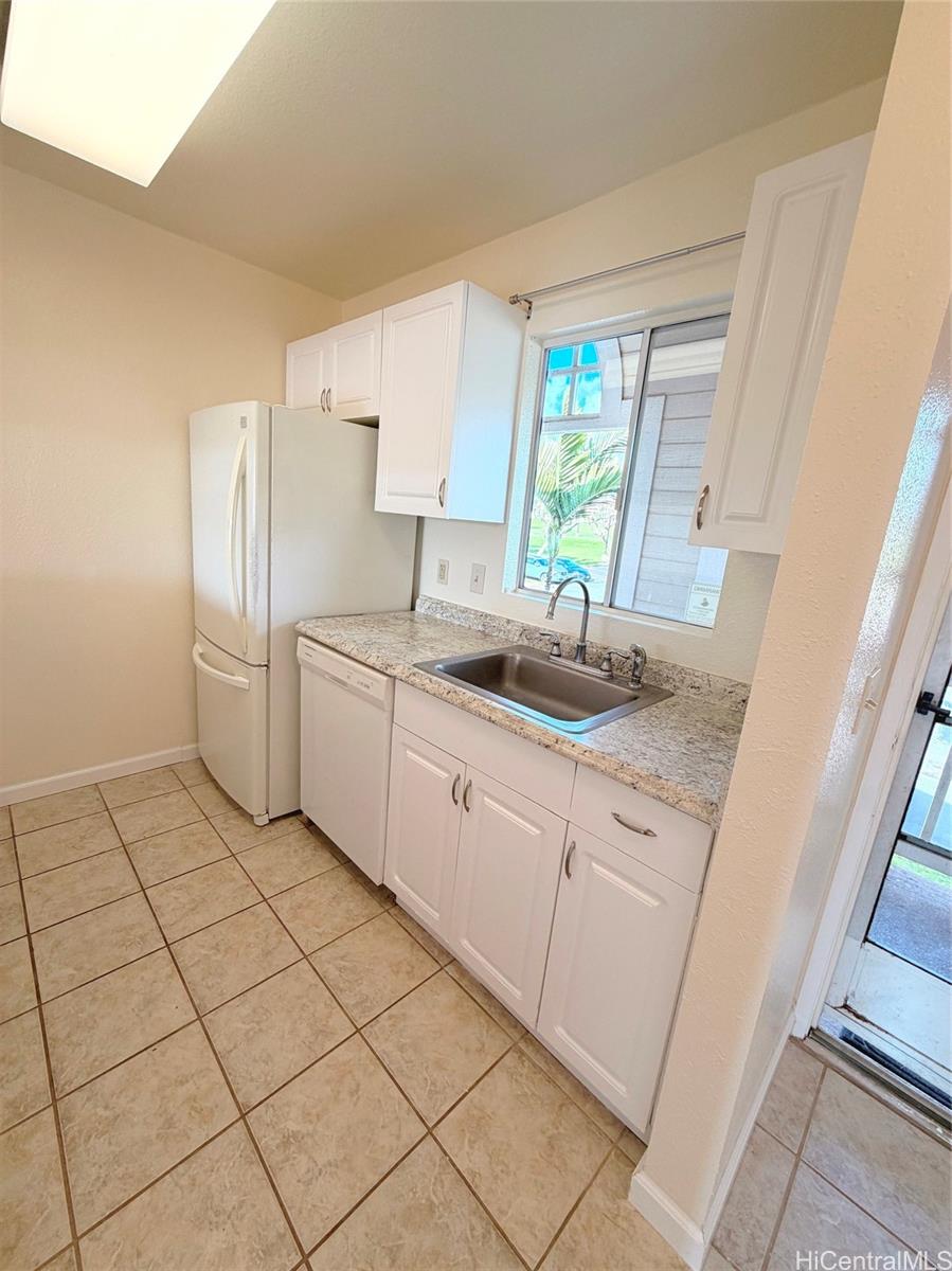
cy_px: 636
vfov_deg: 102.1
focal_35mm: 14
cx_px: 476
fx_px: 514
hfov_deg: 85.6
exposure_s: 1/120
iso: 80
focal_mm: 2.22
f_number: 2.2
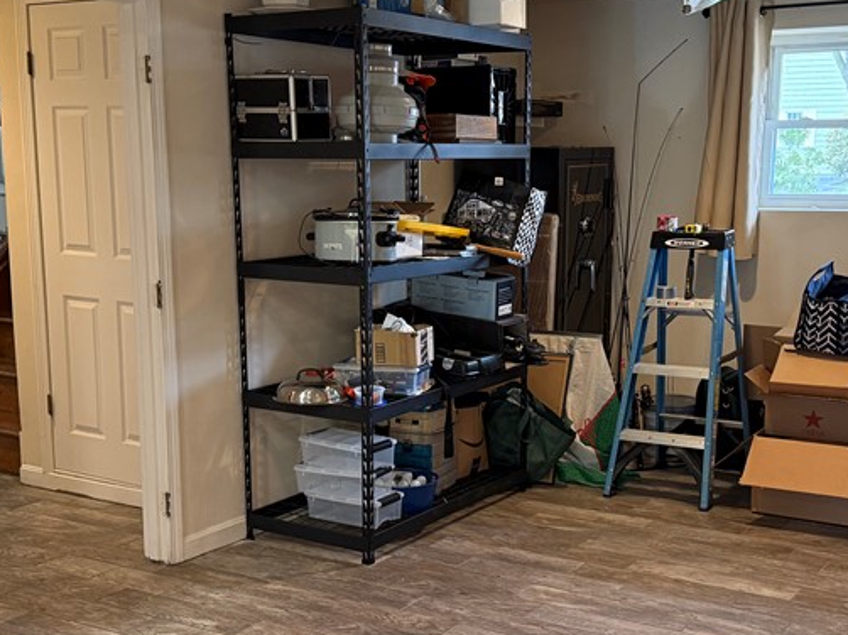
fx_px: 1200
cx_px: 454
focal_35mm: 49
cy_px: 410
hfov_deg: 38.9
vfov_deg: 29.5
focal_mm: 6.76
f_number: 1.78
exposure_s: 1/60
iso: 320
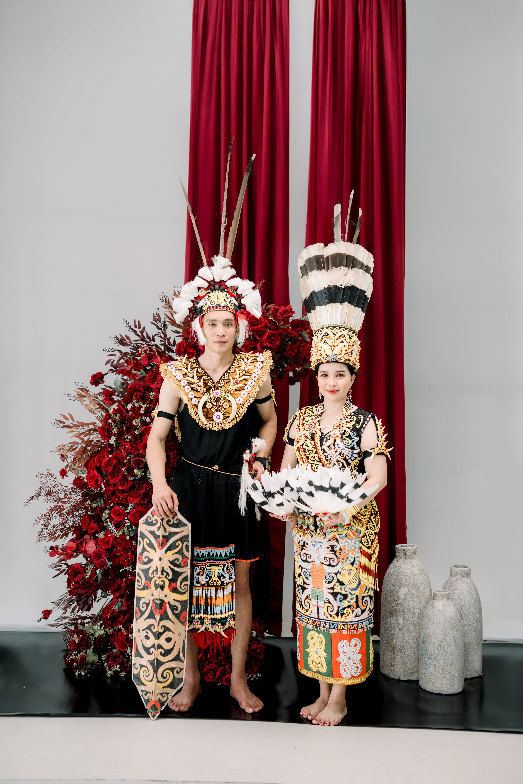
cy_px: 392
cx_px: 262
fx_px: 1089
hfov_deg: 27.0
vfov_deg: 39.6
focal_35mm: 50
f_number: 2.2
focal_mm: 50
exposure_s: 1/160
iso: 250
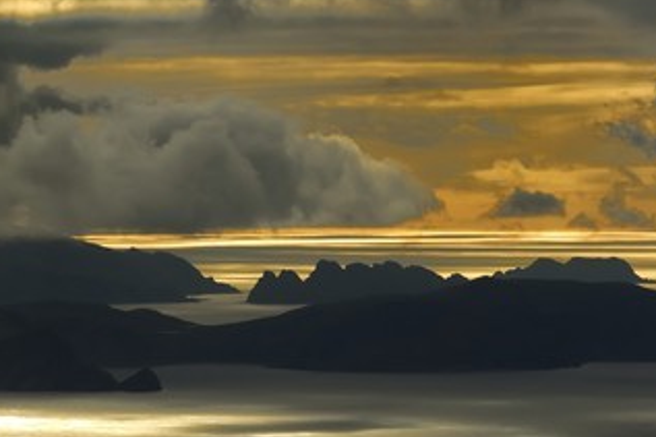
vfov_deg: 3.5
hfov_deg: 5.2
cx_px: 262
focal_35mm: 398
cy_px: 263
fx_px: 7248
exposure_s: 1/1600
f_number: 5
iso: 100
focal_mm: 200
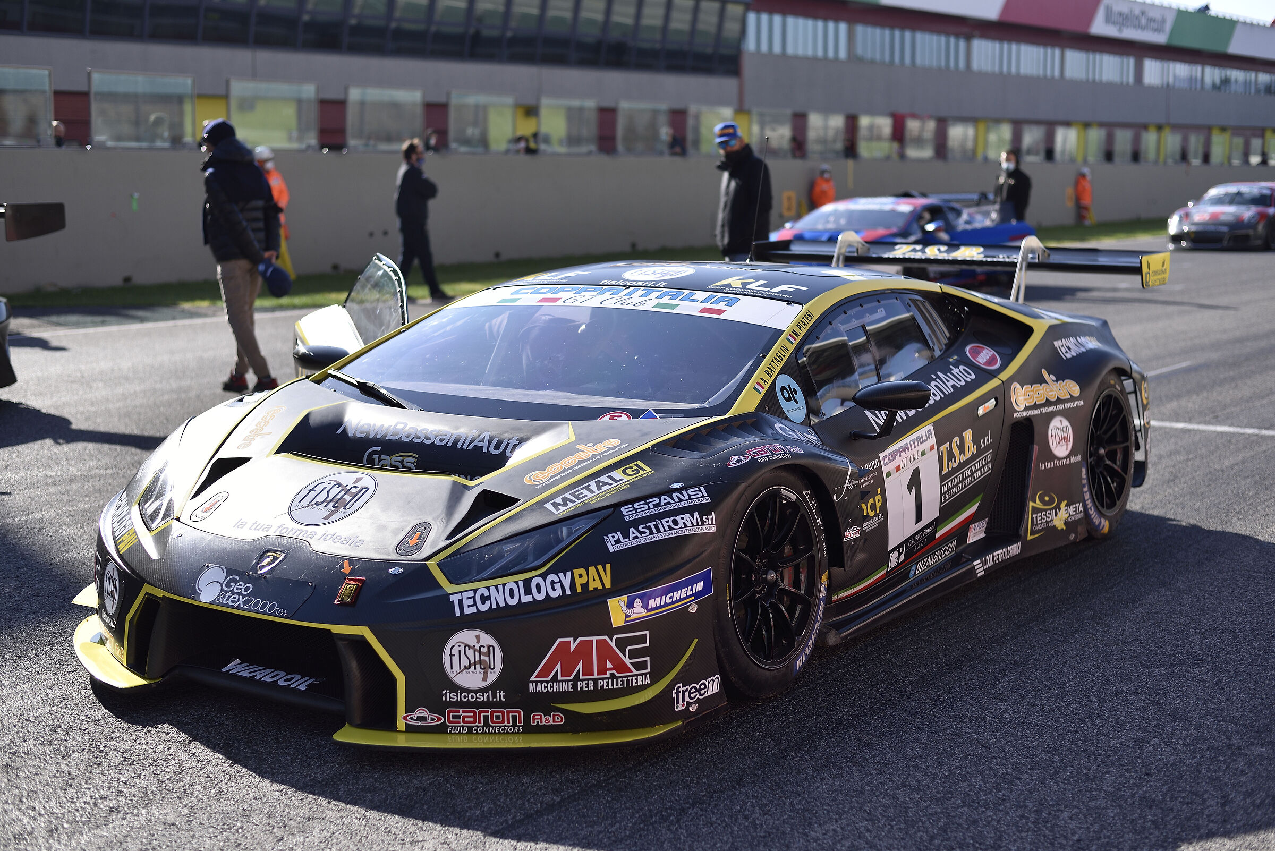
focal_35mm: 50
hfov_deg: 39.6
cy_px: 426
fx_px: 1771
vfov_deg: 27.0
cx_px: 638
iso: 100
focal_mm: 50
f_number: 2.5
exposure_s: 1/2000
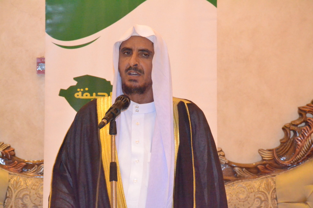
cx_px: 156
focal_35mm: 138
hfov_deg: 14.9
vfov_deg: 9.9
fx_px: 1200
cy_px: 104
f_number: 10
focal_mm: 92
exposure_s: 1/160
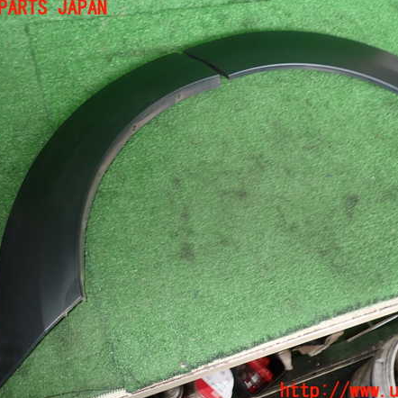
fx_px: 390
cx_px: 213
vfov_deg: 54.0
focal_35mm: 30
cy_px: 200
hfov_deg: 54.0
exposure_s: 1/40
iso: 200
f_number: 2
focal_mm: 4.5
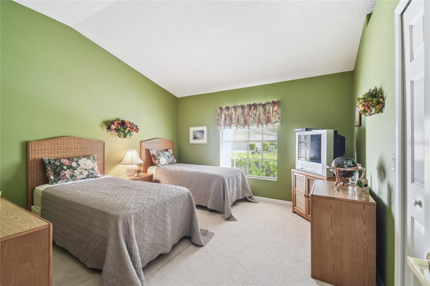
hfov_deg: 100.4
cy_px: 143
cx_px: 215
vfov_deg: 77.3
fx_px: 179
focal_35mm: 15
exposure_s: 1/2.5
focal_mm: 10
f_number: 7.1
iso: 100
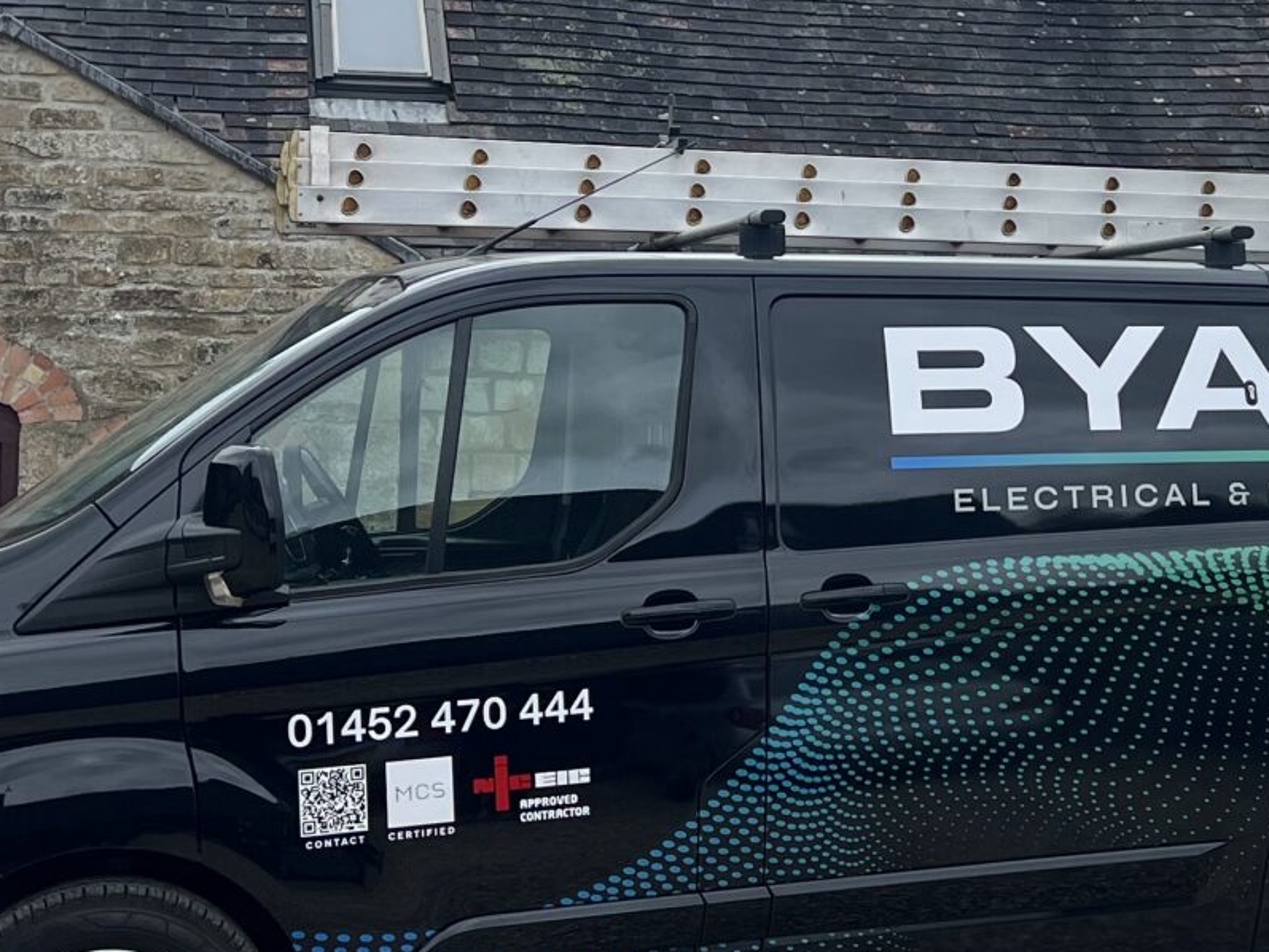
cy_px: 233
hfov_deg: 25.6
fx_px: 2750
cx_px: 995
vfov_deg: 19.5
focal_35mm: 75
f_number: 1.5
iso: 50
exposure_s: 1/3077
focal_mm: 5.7
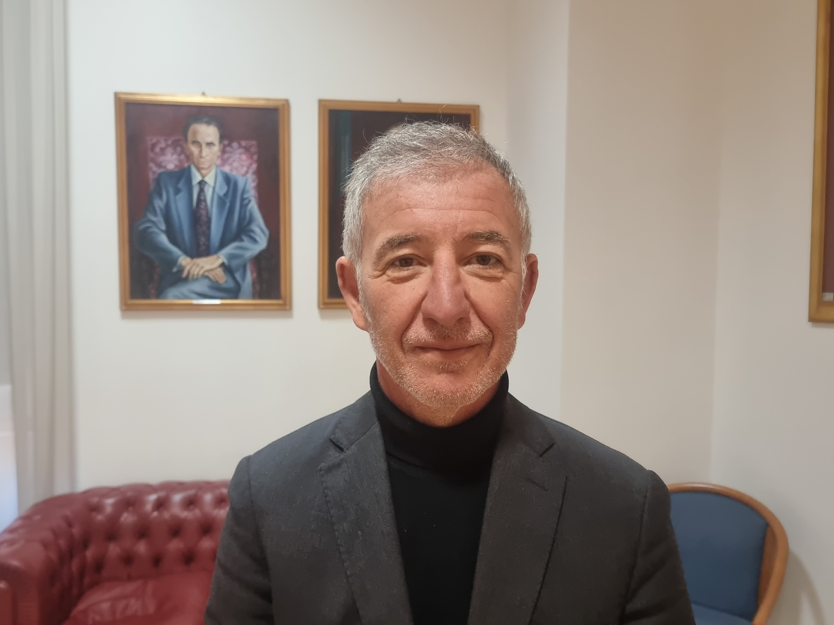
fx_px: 651
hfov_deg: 65.2
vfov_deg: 51.3
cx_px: 373
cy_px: 340
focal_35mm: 27
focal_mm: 6.7
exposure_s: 1/50
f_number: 1.8
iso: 400
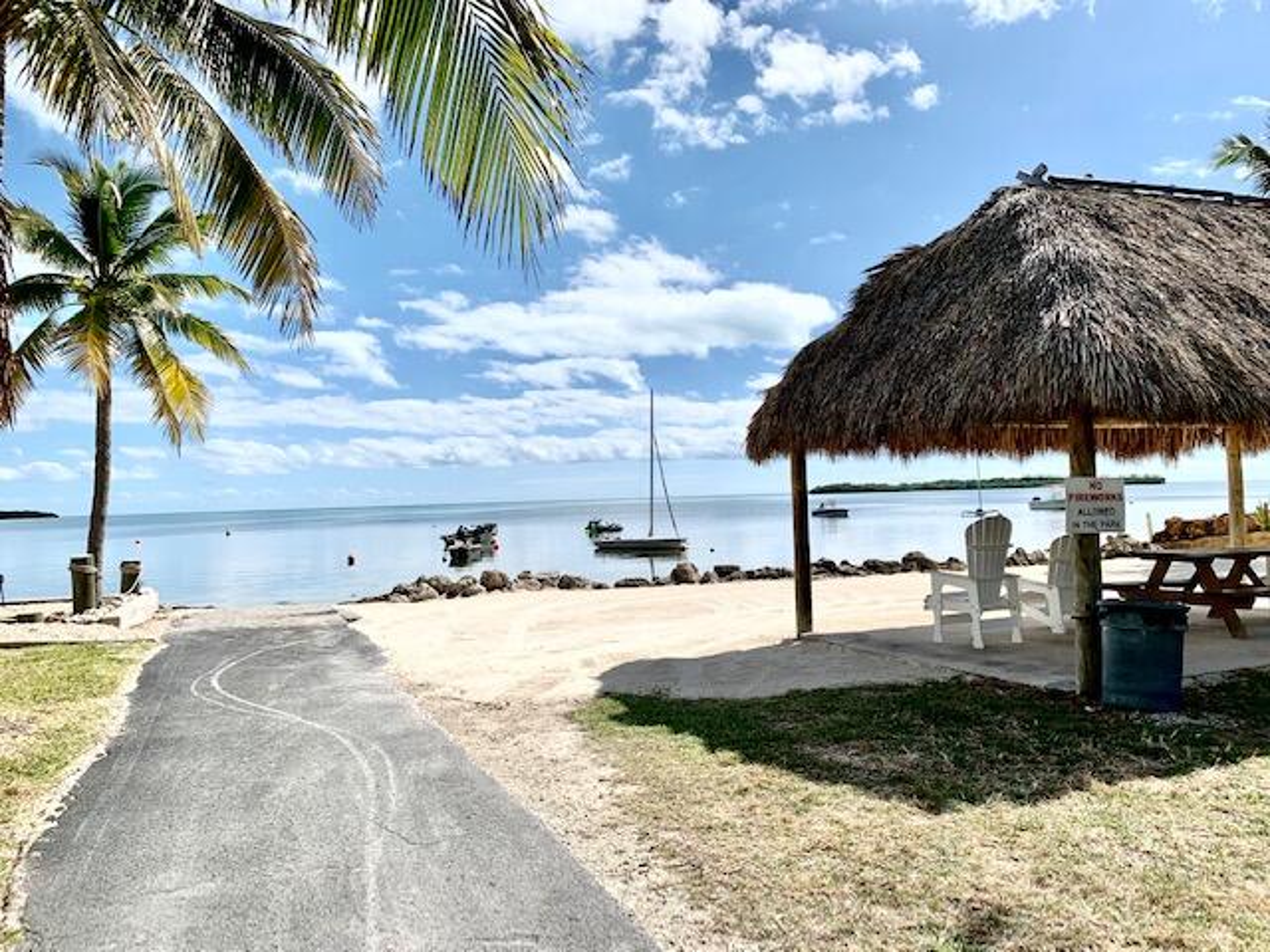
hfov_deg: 67.3
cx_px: 635
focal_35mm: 26
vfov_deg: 53.1
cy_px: 476
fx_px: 954
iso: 25
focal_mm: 4.25
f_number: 1.8
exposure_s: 1/4464
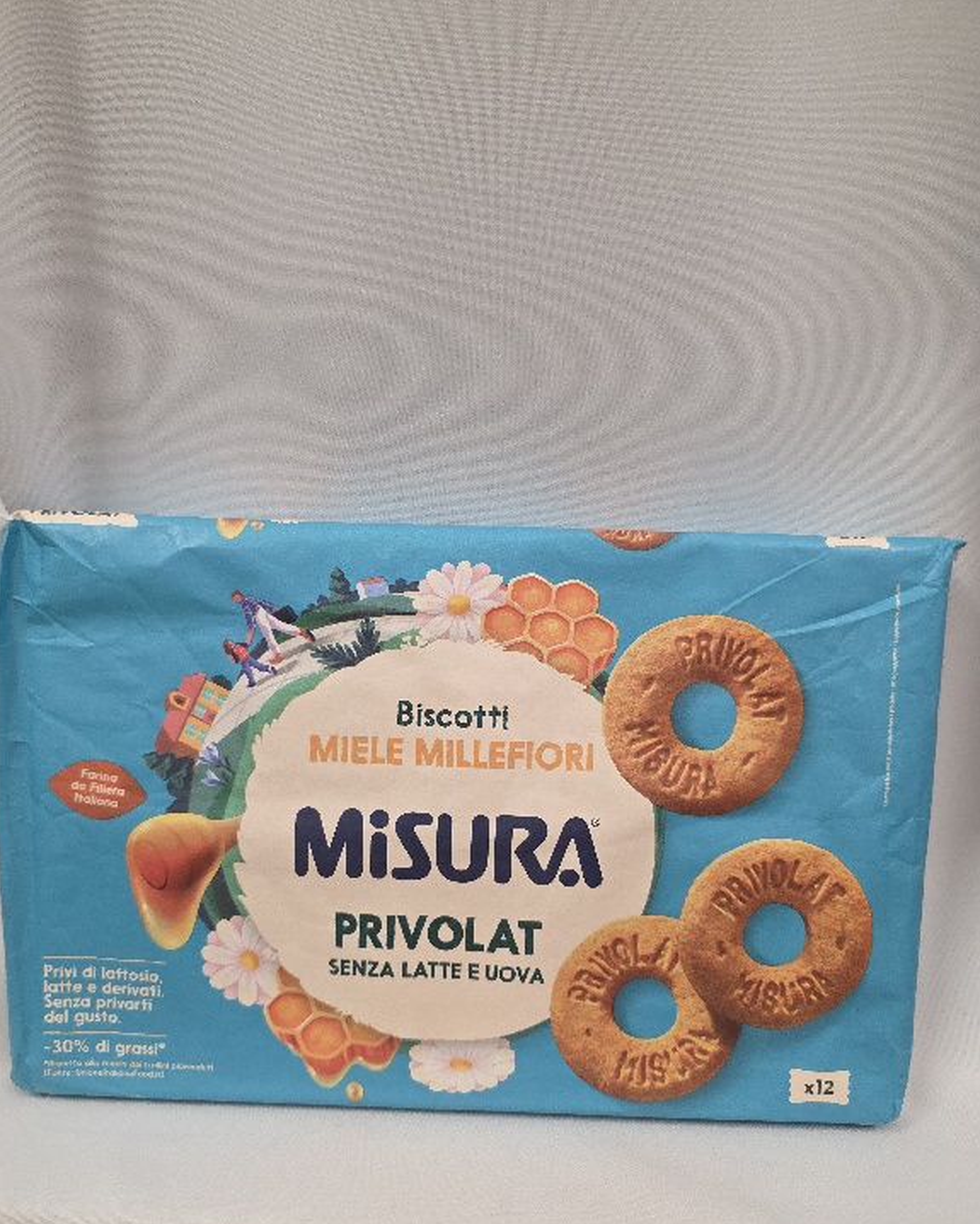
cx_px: 470
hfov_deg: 56.8
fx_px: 906
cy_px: 670
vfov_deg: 67.9
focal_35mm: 25
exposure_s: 1/101
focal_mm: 6.3
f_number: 1.7
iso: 400
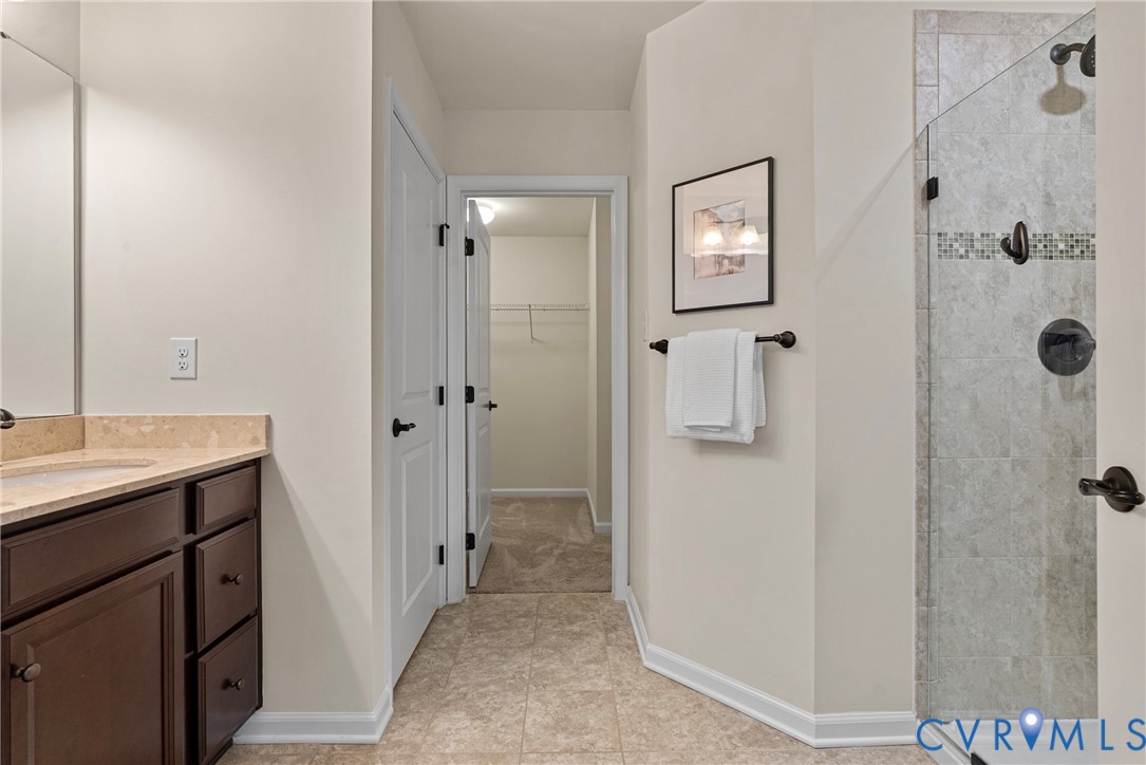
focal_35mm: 16
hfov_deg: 96.7
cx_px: 573
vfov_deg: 73.8
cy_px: 382
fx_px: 509
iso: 800
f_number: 8
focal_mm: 16
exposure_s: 1/4
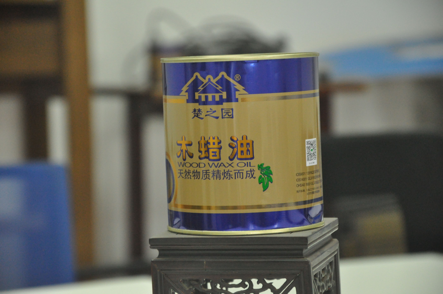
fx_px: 1936
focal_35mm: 158
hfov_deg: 13.1
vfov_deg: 8.7
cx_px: 222
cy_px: 147
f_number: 5.6
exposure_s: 1/40
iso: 2500
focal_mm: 105
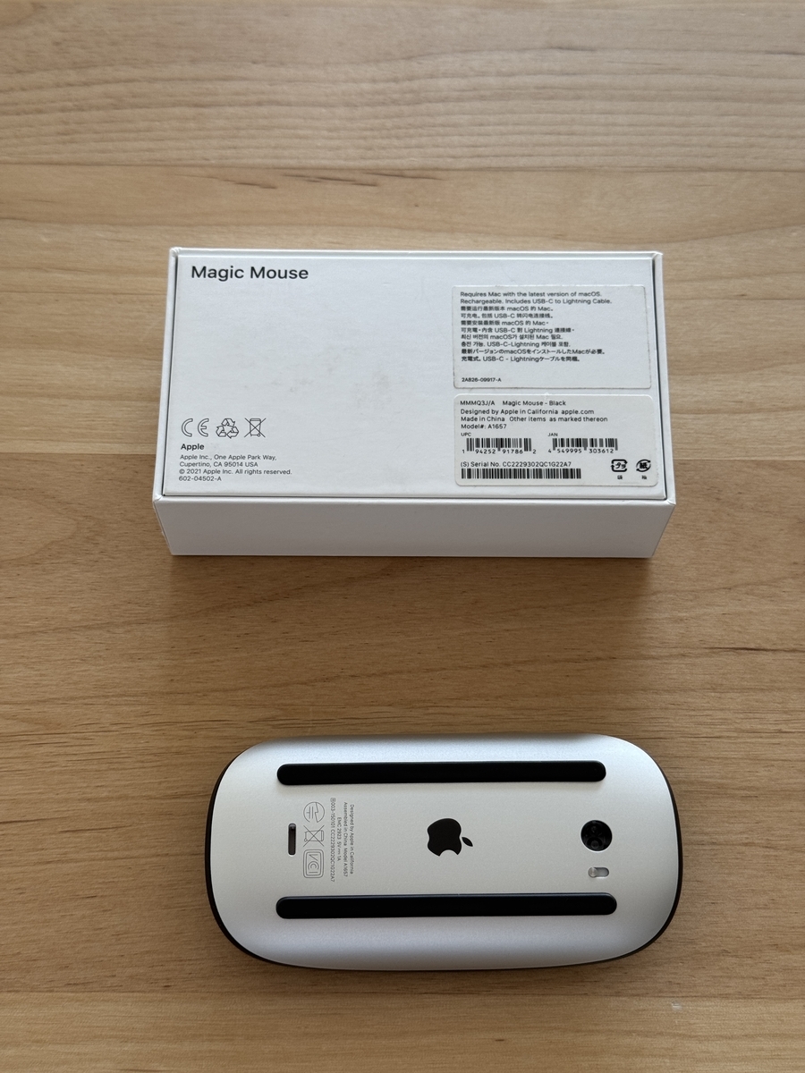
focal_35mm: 48
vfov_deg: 39.7
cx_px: 402
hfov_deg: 30.3
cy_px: 536
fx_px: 1488
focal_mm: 6.76
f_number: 1.78
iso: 80
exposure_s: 1/121
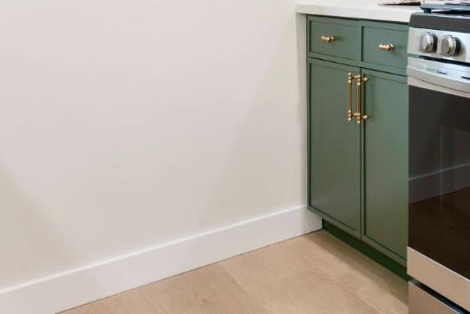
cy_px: 0
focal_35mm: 45
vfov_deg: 28.1
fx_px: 588
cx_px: 580
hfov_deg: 34.0
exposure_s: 1.6
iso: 250
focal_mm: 16
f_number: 16
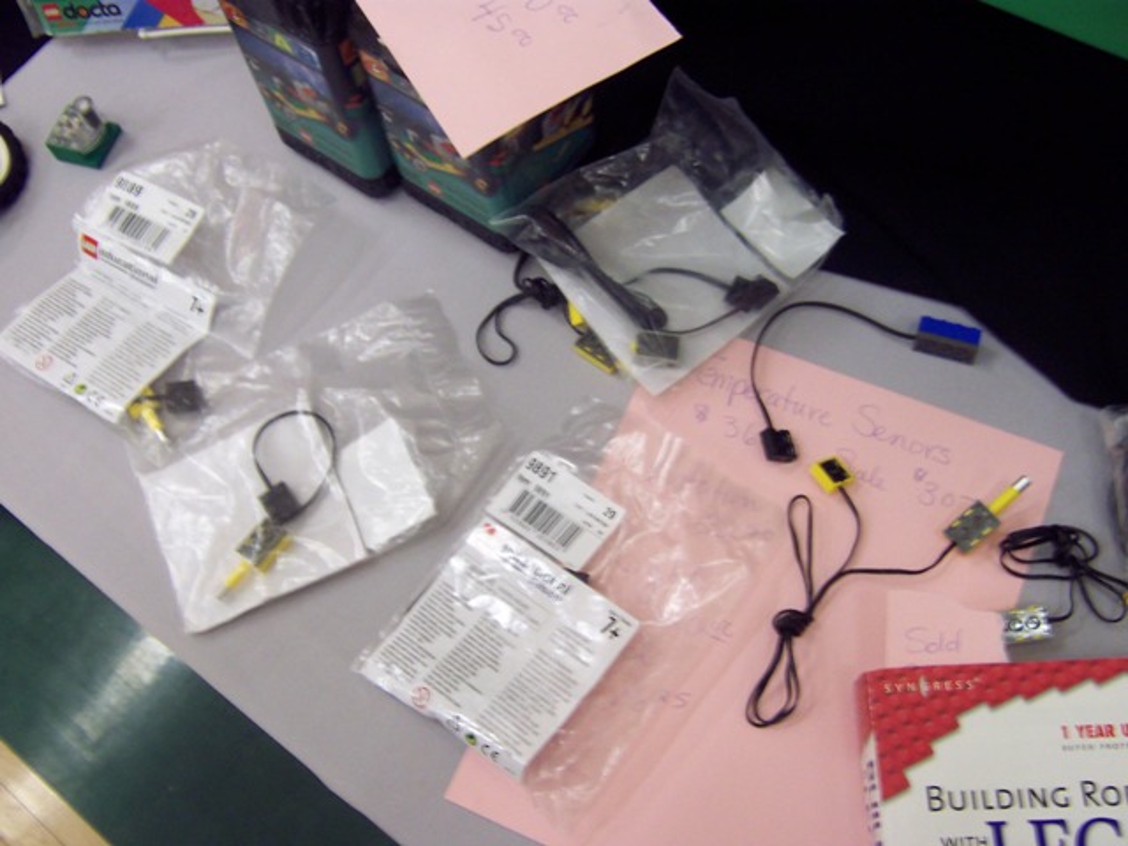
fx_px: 1173
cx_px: 564
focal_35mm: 36
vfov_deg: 39.7
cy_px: 423
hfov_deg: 51.4
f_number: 2.8
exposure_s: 1/15
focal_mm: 5.6
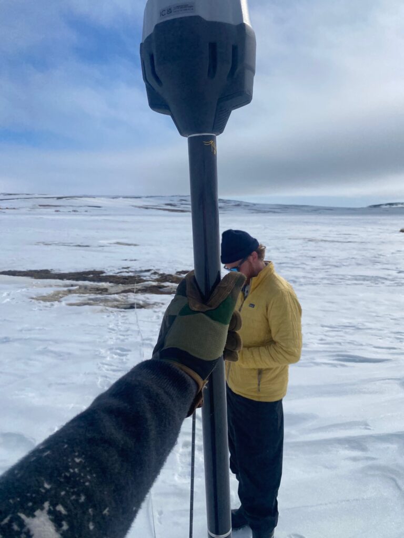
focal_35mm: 26
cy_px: 269
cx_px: 202
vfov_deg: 67.3
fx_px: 405
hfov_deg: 53.1
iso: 32
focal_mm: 4.25
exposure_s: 1/12658
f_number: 1.8
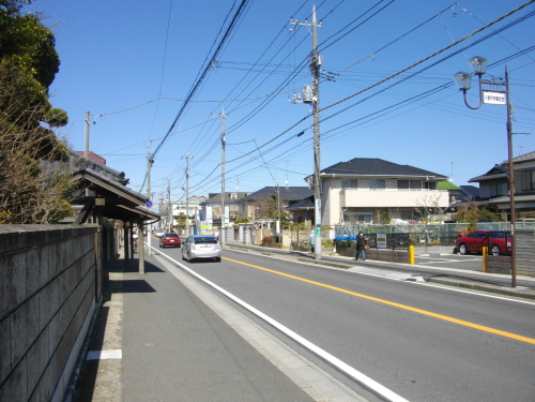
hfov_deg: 56.8
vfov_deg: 44.2
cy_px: 201
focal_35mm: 32
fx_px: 495
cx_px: 268
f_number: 5.5
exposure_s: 1/400
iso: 100
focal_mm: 5.7
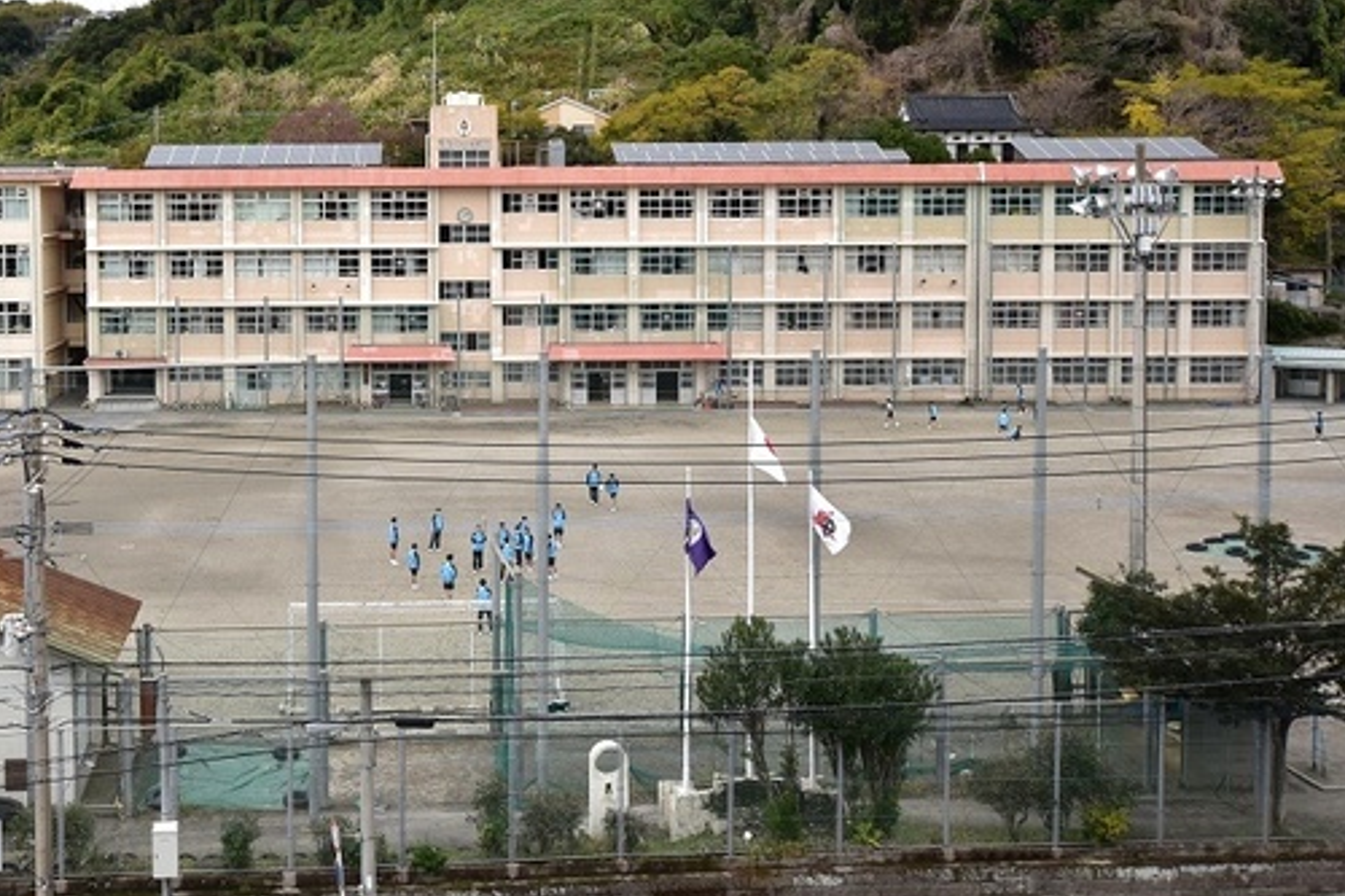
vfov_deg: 29.6
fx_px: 1681
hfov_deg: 42.7
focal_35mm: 45
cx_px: 390
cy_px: 283
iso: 160
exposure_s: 1/800
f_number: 4
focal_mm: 20
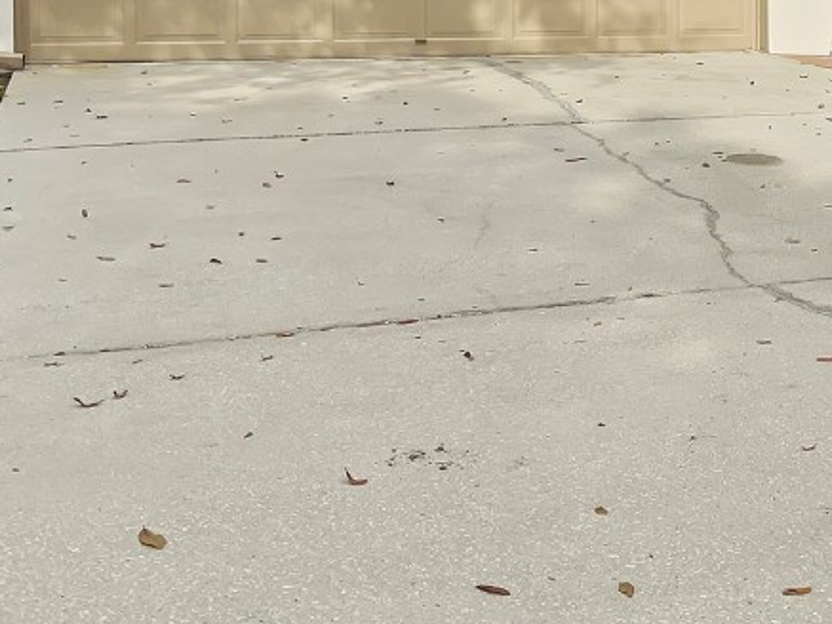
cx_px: 796
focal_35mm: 68
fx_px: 1635
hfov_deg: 27.2
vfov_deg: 21.0
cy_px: 15
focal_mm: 3
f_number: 1.8
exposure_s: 1/1279
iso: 16
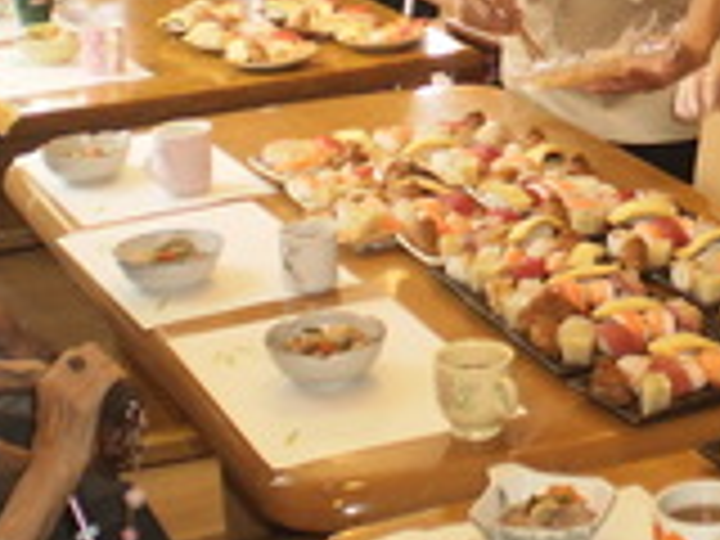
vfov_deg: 14.3
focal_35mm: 101
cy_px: -79
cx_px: 648
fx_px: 2101
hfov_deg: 19.1
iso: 125
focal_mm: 6.3
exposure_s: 1/30
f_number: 3.1
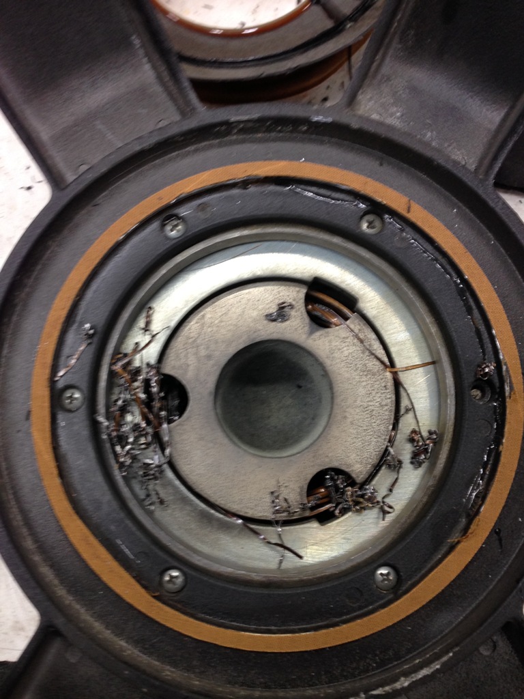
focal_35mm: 33
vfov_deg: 55.4
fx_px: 666
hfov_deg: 42.9
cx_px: 262
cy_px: 350
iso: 100
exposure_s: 1/20
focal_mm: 4.12
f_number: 2.4
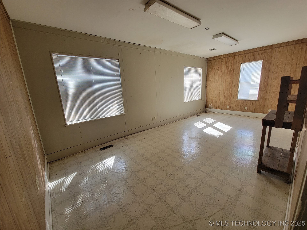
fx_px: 115
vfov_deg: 89.9
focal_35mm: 13
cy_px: 115
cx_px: 154
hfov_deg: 106.2
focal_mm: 2.2
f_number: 2.2
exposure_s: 1/60
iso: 100
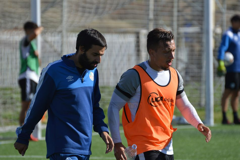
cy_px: 80
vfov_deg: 3.1
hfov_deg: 4.6
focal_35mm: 450
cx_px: 120
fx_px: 2998
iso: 400
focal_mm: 300
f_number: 6.3
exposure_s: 1/1600
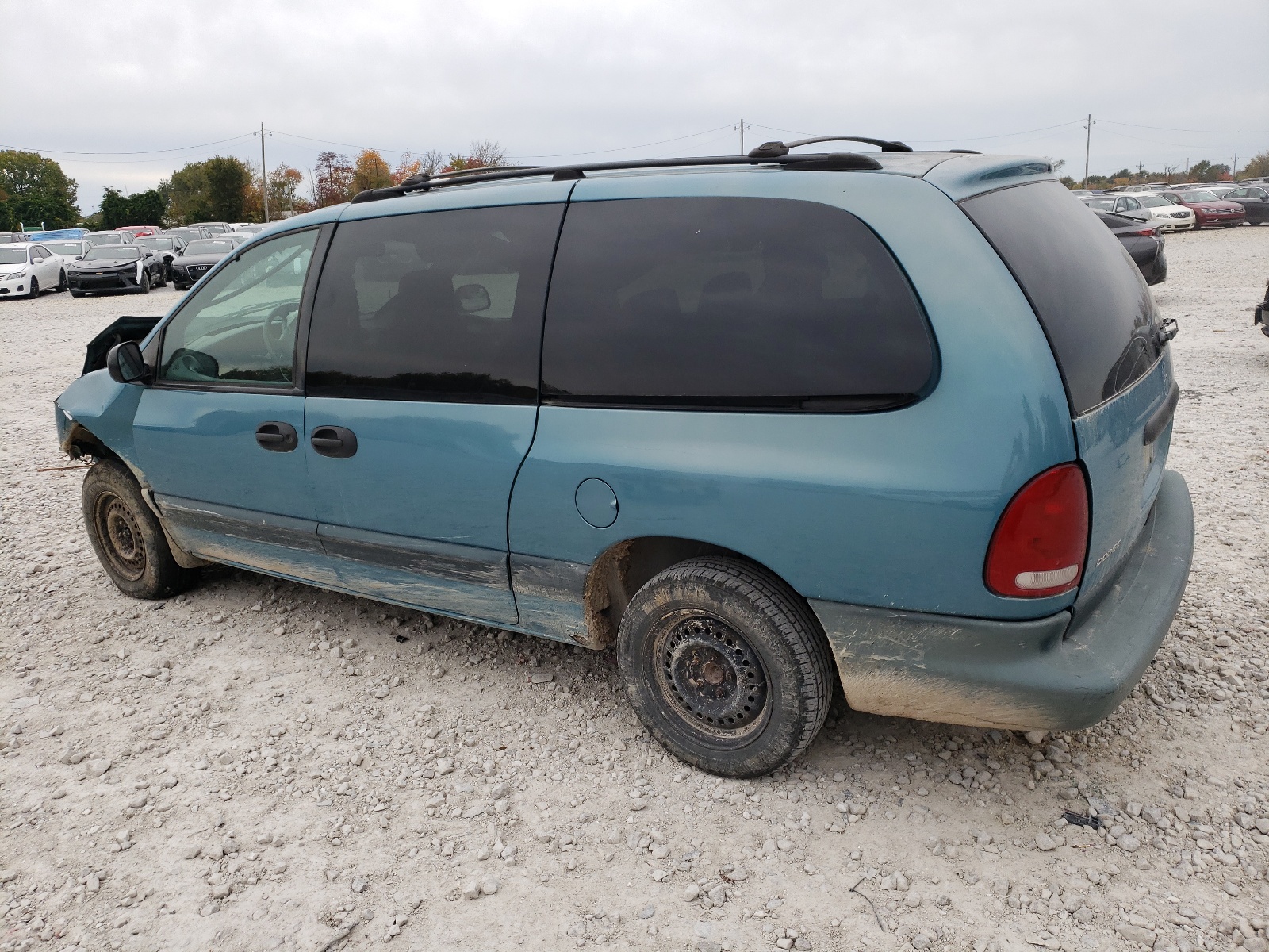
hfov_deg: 67.3
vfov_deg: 53.1
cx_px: 634
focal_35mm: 26
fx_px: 953
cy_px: 476
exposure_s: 1/435
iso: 50
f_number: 1.5
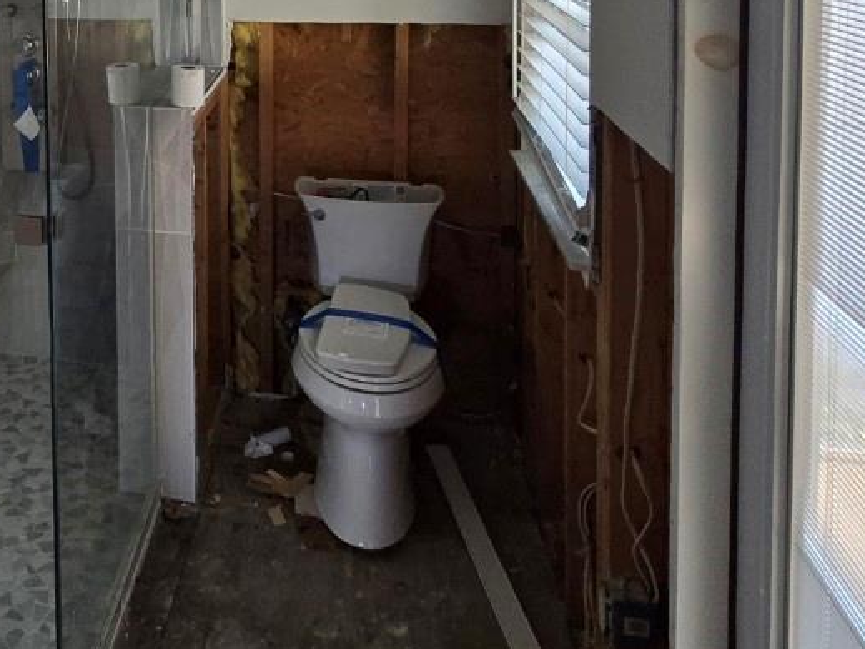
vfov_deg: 35.4
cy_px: -17
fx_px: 900
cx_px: 62
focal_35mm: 36
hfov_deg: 45.7
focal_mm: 2.2
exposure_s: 1/100
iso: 500
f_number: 2.2
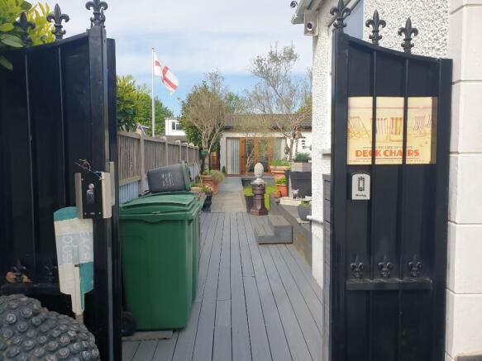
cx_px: 241
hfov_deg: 67.3
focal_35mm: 26
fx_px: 362
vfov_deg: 53.0
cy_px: 180
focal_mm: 4.3
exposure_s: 1/878
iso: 50
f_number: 2.4
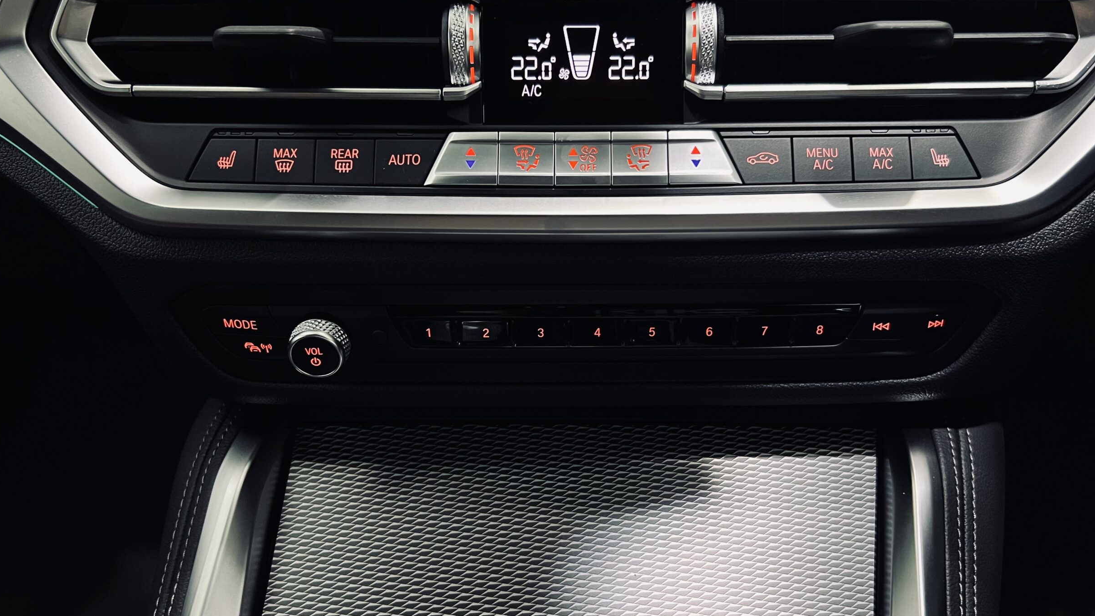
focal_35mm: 30
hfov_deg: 64.3
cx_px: 574
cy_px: 300
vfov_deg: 38.9
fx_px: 871
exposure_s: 1/33
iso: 400
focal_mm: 5.7
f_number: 1.5
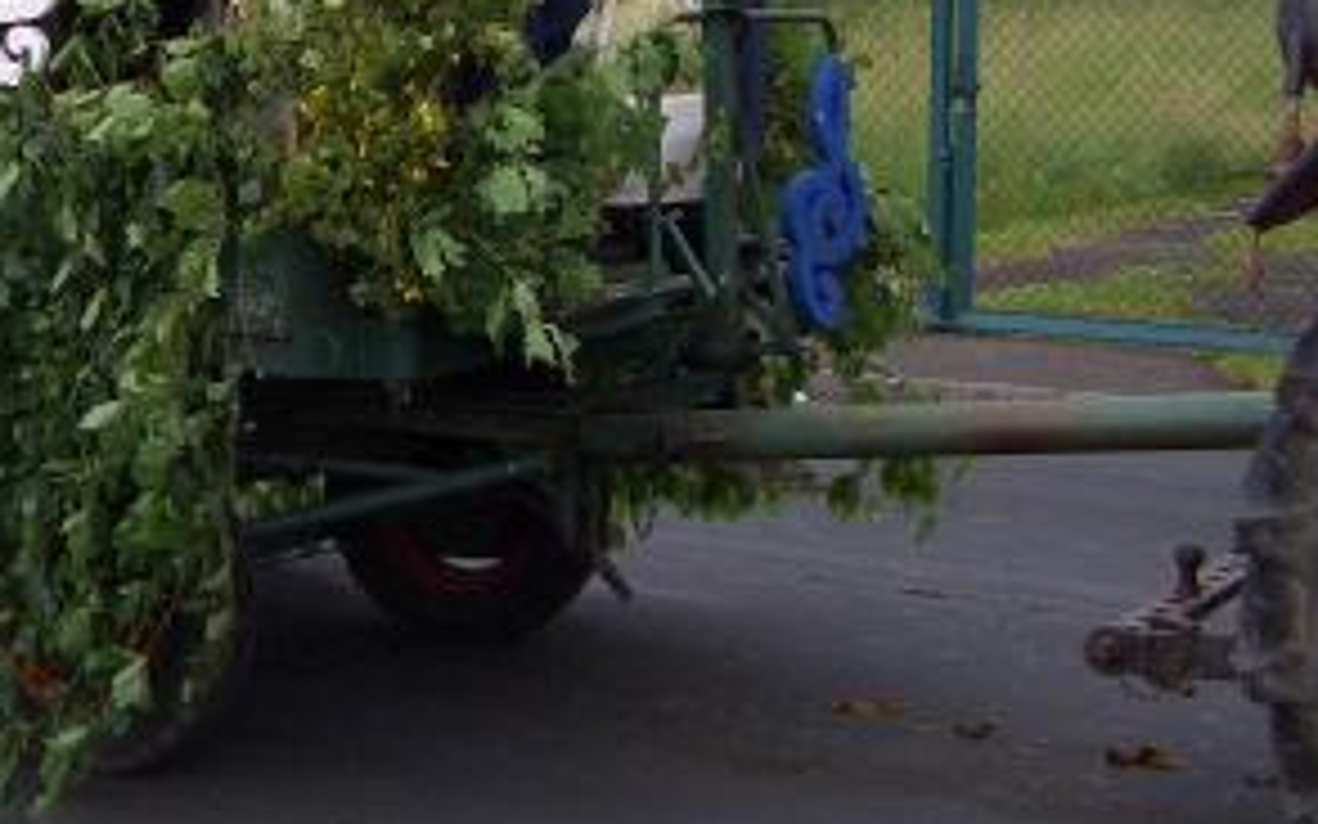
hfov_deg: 24.9
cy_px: -126
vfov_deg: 15.6
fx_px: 2909
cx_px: 184
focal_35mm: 81
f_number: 4.3
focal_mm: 5.8
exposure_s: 1/500
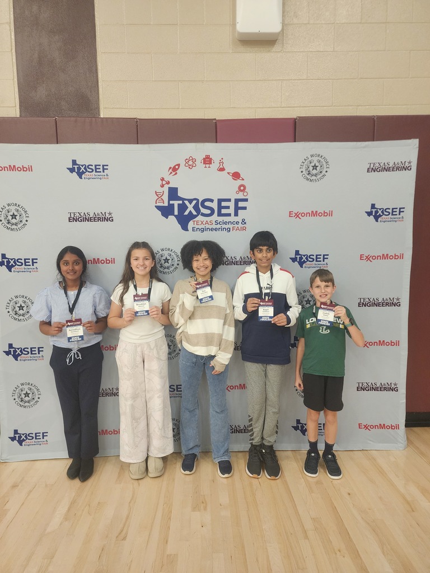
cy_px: 286
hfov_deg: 58.9
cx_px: 215
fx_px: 381
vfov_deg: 73.9
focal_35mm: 23
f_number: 1.8
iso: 500
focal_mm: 6.4
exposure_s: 1/120
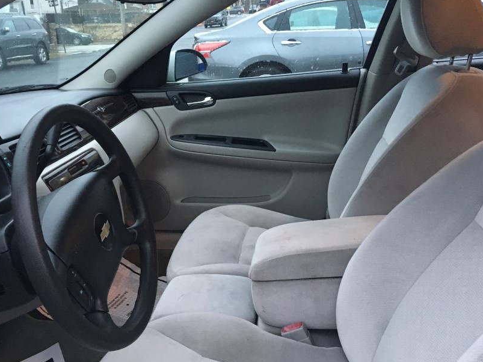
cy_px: 166
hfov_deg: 49.8
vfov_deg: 38.6
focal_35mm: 37
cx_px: 194
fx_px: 516
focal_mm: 4.15
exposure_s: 1/30
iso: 200
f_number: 2.2
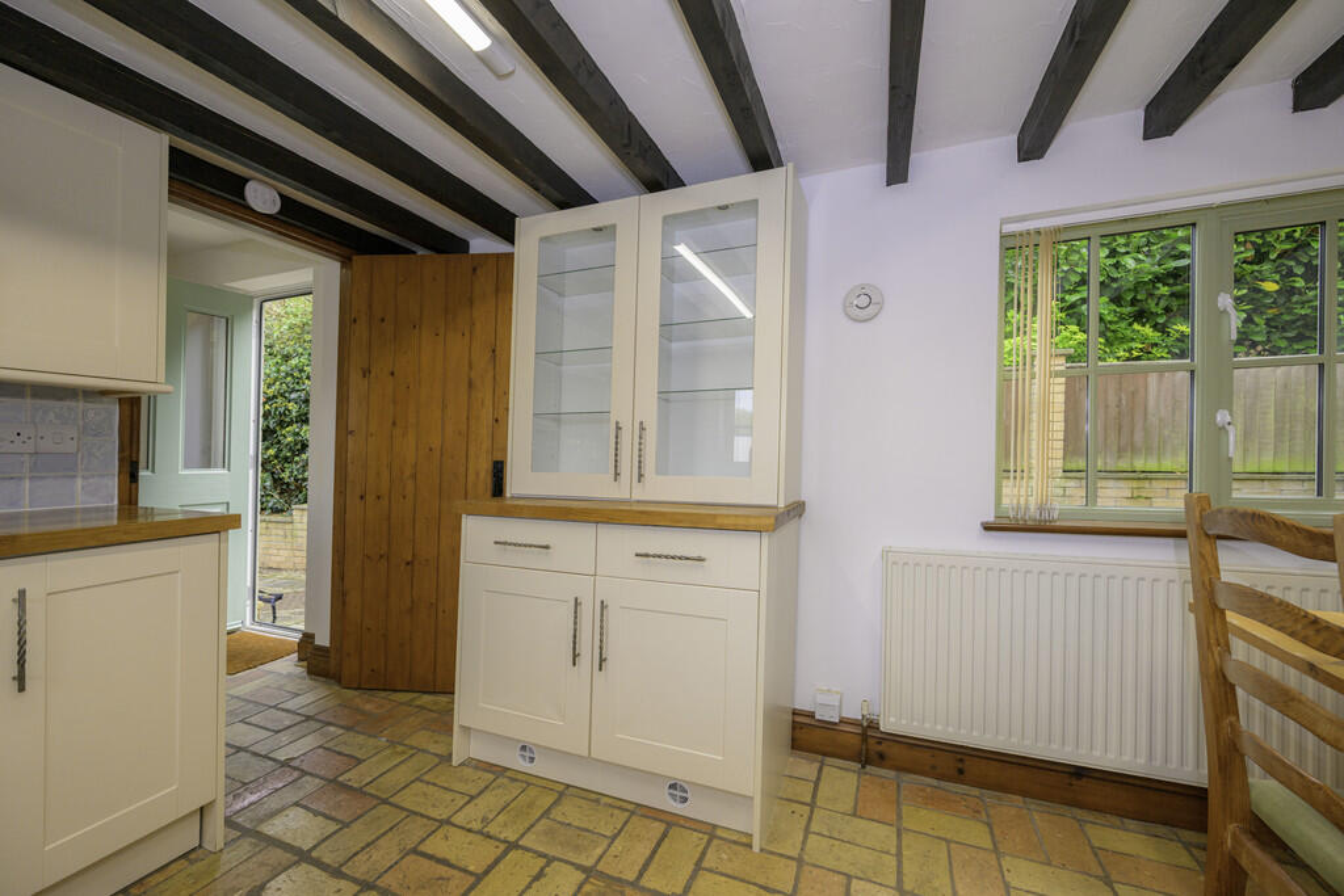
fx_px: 523
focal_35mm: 14
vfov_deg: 81.2
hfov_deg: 104.2
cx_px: 672
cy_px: 448
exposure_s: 1/125
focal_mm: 14
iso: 400
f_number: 6.3
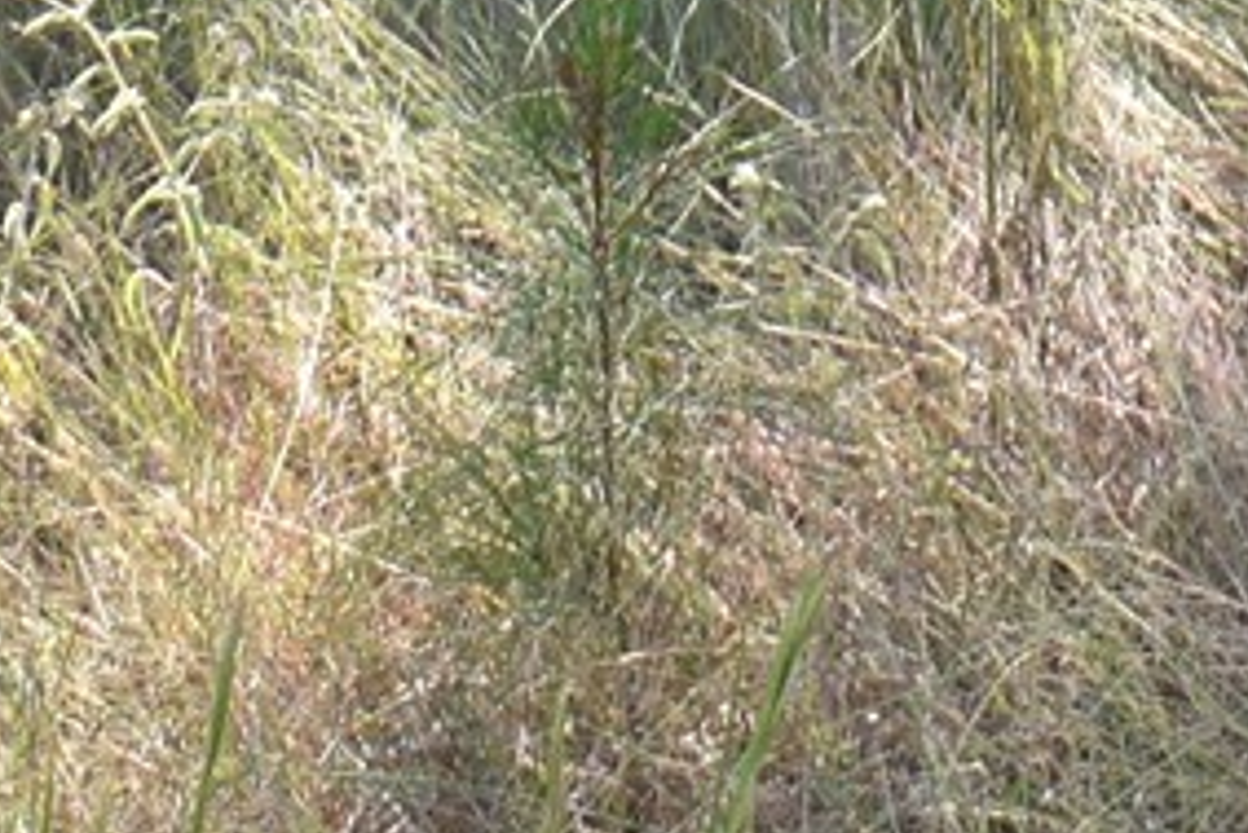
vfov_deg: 6.2
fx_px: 6728
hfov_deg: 10.5
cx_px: 1164
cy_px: -2082
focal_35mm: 194
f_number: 5.6
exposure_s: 1/125
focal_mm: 18
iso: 140
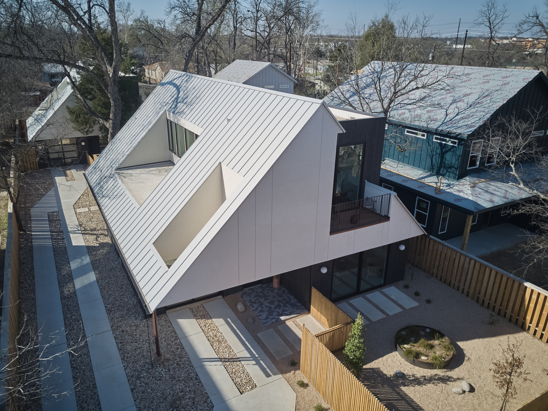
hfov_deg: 67.3
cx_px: 274
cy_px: 206
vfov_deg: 53.0
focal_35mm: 26
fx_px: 412
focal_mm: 4.73
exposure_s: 1/813
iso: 100
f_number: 2.2
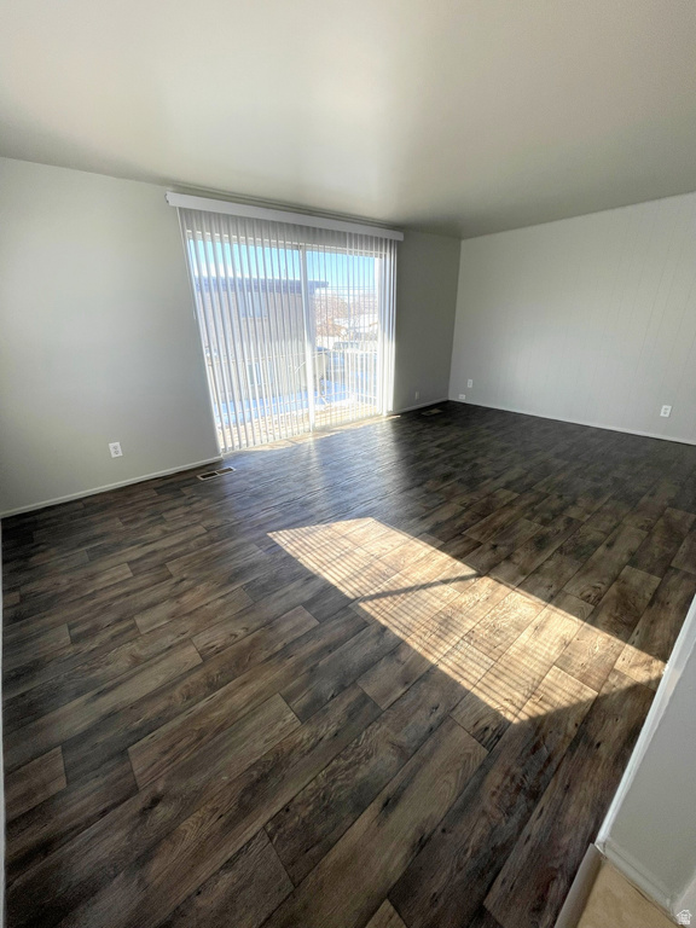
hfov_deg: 85.7
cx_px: 348
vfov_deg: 102.1
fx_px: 375
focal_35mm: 14
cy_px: 464
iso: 25
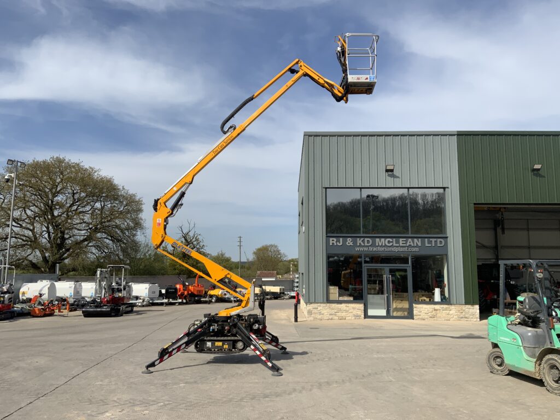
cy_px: 210
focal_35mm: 29
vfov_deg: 48.2
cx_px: 280
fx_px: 469
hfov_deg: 61.7
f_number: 1.8
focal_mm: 3
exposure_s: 1/2320
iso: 16
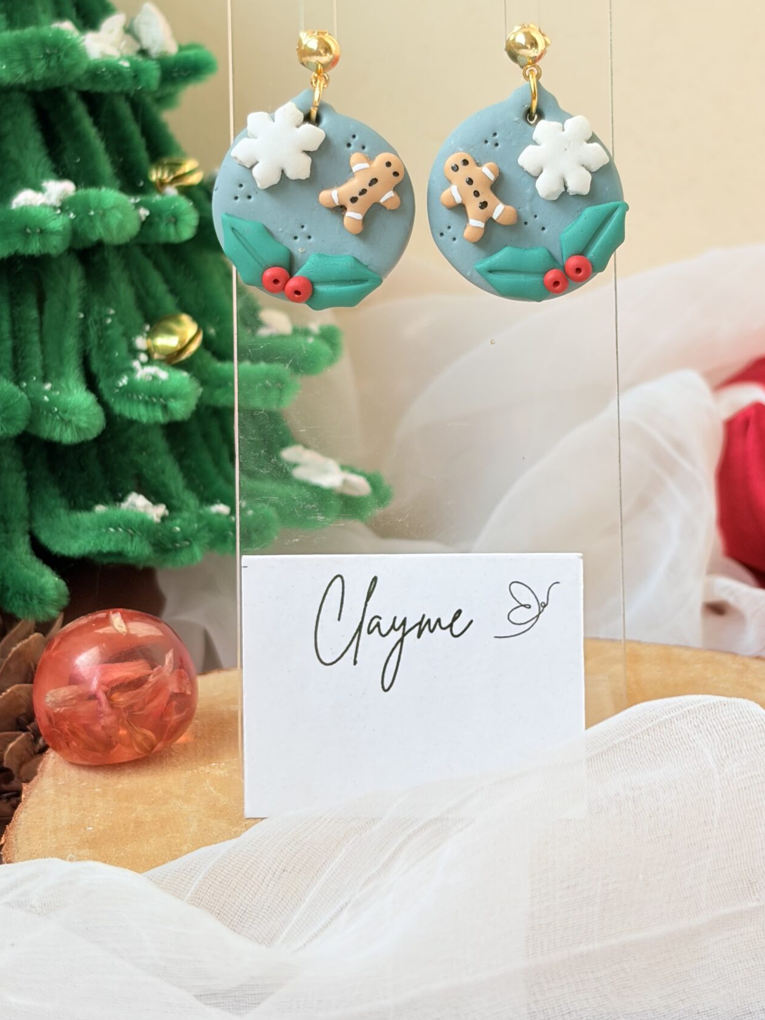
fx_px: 2328
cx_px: 470
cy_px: 377
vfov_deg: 24.6
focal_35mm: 79
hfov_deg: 18.6
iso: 32
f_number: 1.6
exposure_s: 1/150
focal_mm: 5.96
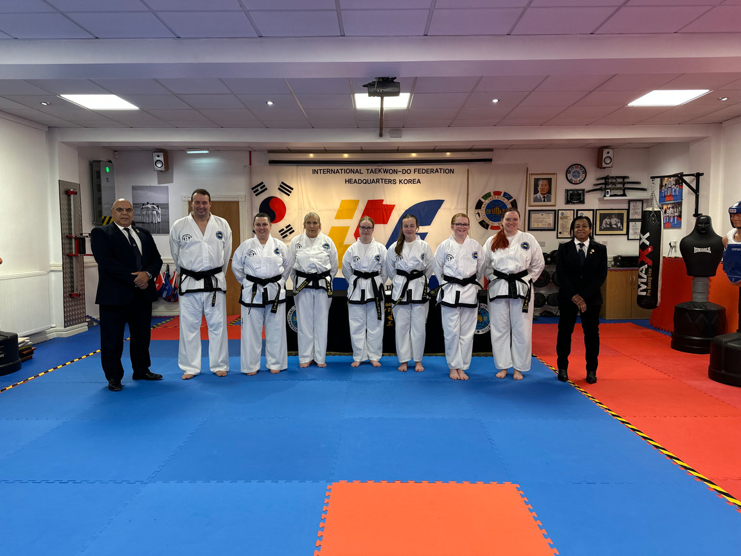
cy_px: 278
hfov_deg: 71.6
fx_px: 514
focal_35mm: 24
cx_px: 370
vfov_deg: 56.8
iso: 125
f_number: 1.78
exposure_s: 1/50
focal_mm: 6.86
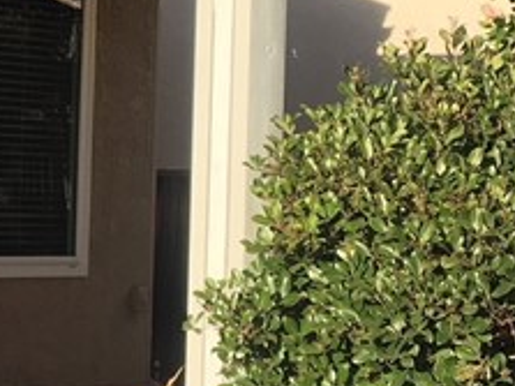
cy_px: 83
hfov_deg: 14.5
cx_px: -53
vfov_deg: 11.1
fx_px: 1978
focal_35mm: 133
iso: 25
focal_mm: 4.15
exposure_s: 1/894
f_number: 2.2
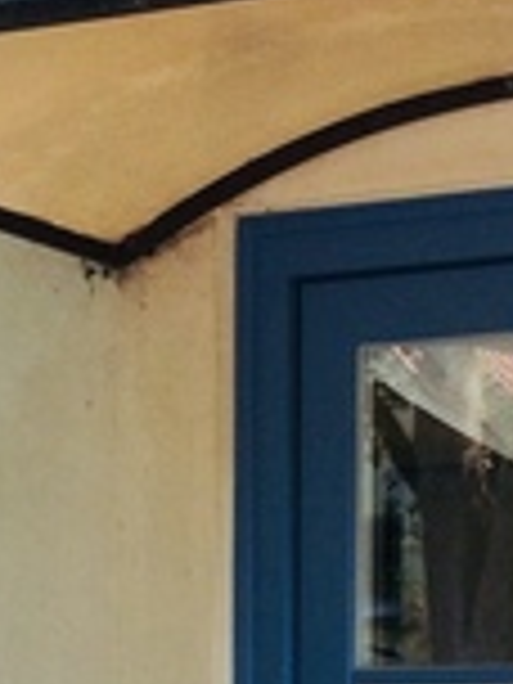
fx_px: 2905
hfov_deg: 9.9
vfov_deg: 13.0
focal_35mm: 147
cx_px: 626
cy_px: 868
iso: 32
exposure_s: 1/252
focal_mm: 4.15
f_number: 2.2
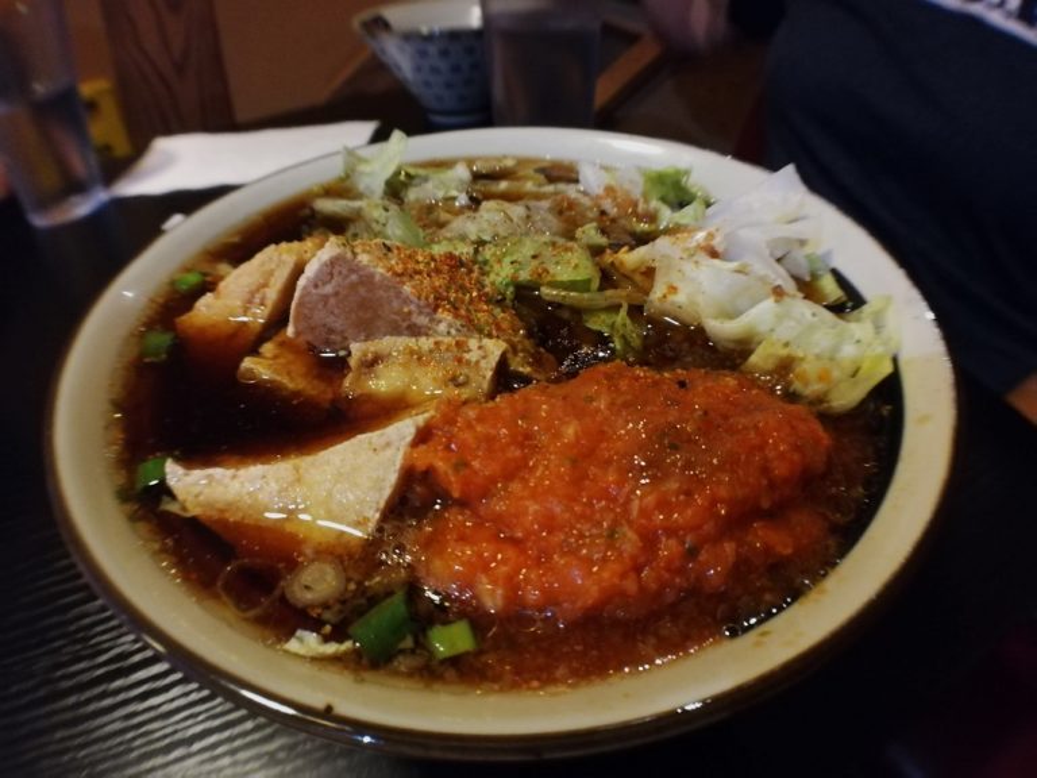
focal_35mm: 27
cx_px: 518
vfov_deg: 51.4
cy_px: 389
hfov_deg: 65.3
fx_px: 809
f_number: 2.2
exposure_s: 1/17.1
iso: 1000
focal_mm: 3.95
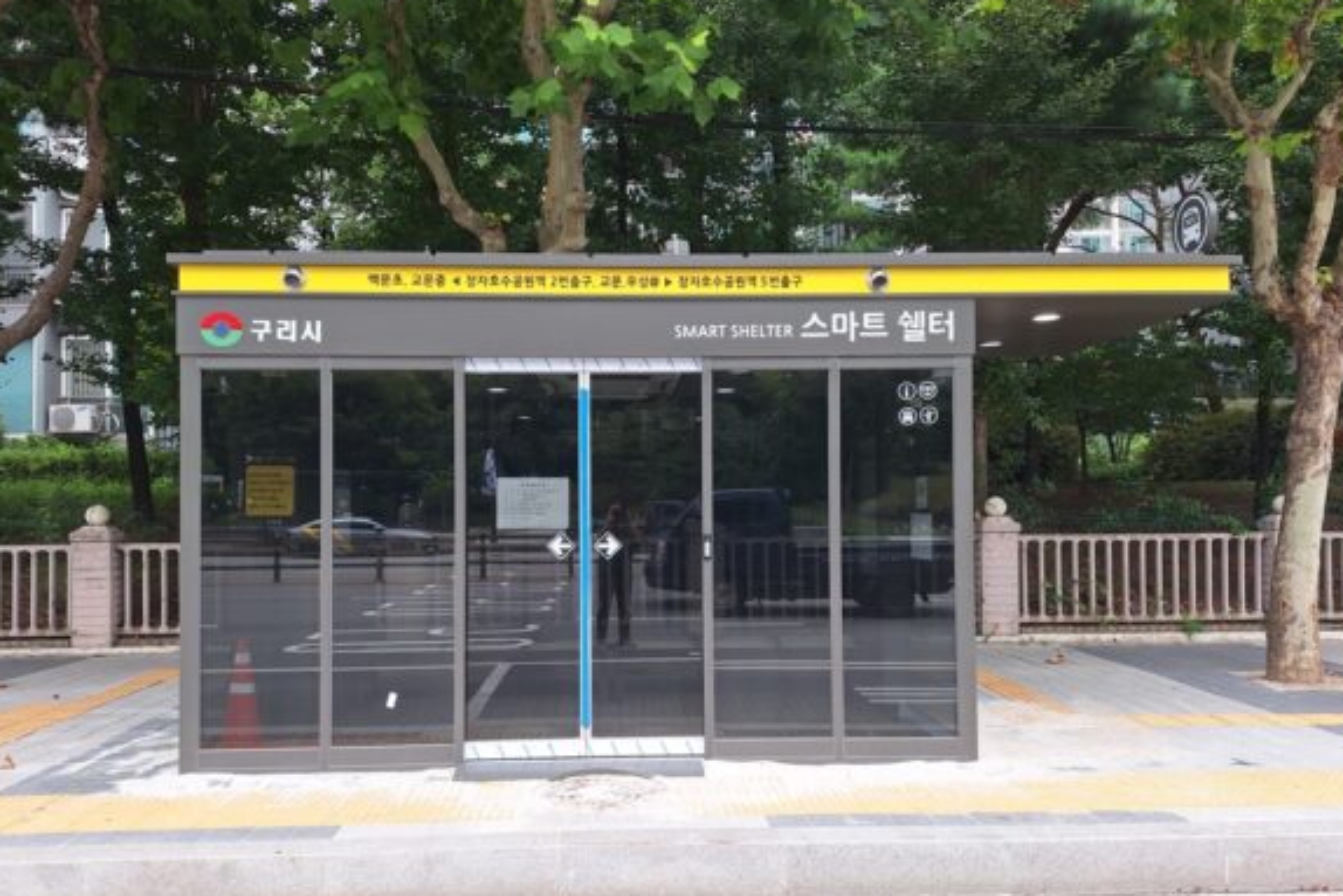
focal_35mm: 25
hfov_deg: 71.5
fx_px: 933
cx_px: 657
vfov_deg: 51.2
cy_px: 491
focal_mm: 5.54
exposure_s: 1/471
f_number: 1.8
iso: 40
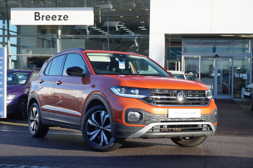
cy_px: 84
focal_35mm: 62
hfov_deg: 32.7
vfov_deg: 22.0
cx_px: 126
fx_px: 432
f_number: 6.3
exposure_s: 1/100
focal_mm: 41
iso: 100
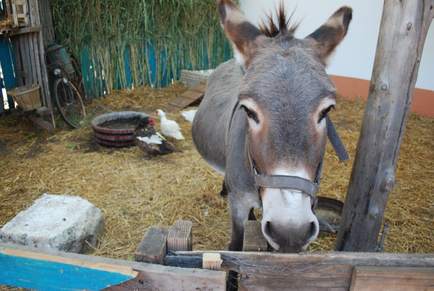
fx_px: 326
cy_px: 146
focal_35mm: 27
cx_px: 217
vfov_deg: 48.1
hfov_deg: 67.3
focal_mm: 18
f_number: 4
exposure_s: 1/60
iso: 200
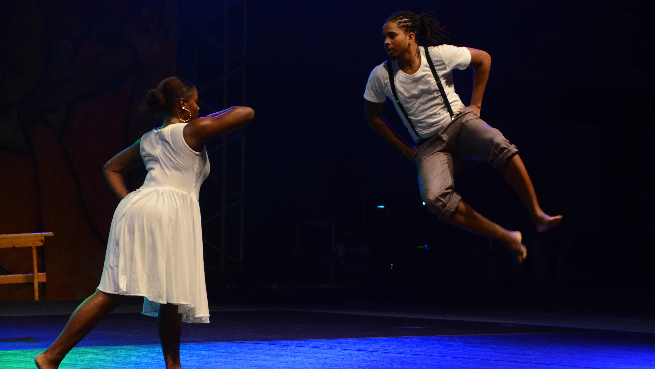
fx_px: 2597
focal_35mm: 150
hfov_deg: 14.4
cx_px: 327
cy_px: 196
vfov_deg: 8.1
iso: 3200
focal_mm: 95
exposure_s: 1/160
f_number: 5.6
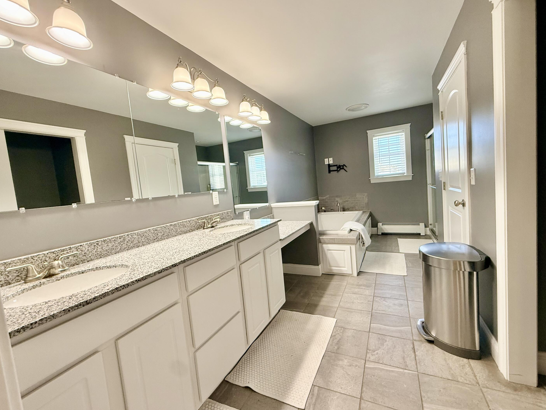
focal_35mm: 15
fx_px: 237
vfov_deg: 81.7
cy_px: 203
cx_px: 283
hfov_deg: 98.1
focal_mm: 2.22
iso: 250
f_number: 2.2
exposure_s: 1/120
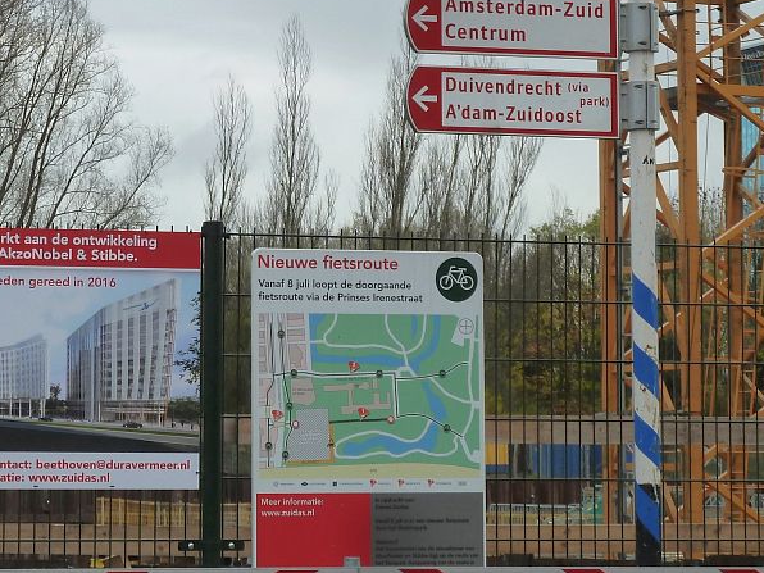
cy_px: 186
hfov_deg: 14.6
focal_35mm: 134
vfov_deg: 11.1
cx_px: 174
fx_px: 2957
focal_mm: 12.8
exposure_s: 1/160
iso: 125
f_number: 4.2
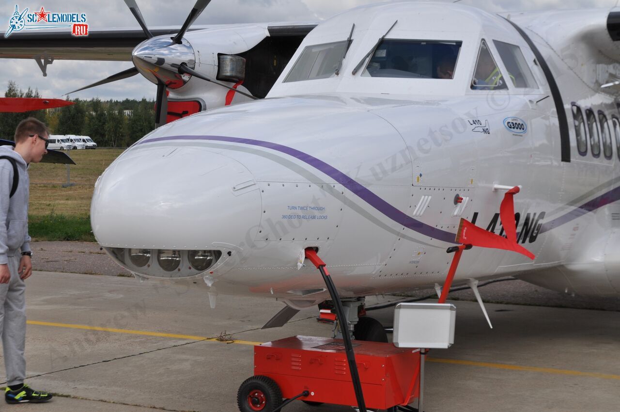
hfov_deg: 27.0
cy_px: 206
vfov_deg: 18.1
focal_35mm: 75
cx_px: 310
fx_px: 1290
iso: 200
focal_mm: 50
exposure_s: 1/500
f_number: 8
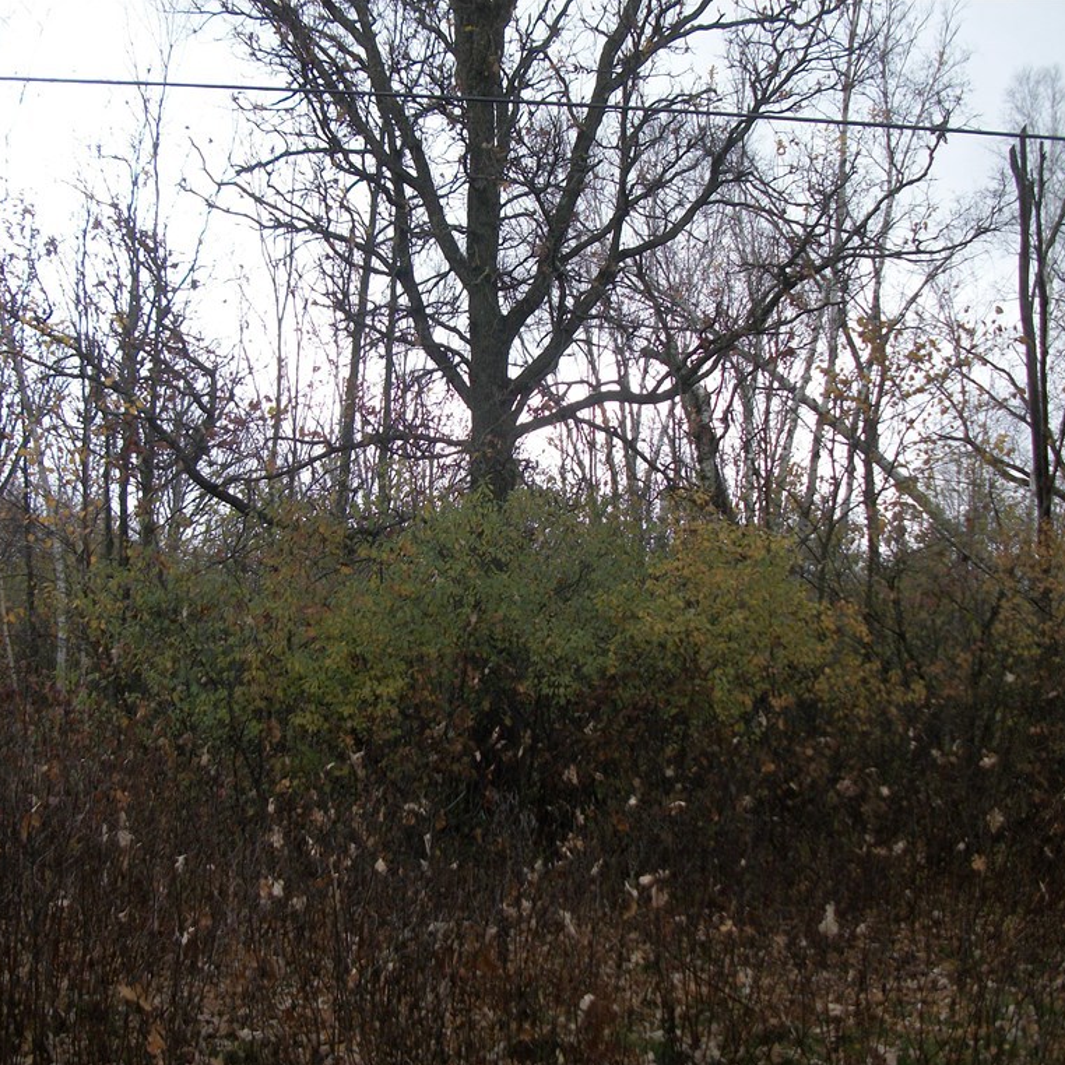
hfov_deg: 43.8
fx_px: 1323
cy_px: 534
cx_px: 503
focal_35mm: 38
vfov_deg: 43.9
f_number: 2.9
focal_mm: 5.7
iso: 80
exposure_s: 1/125
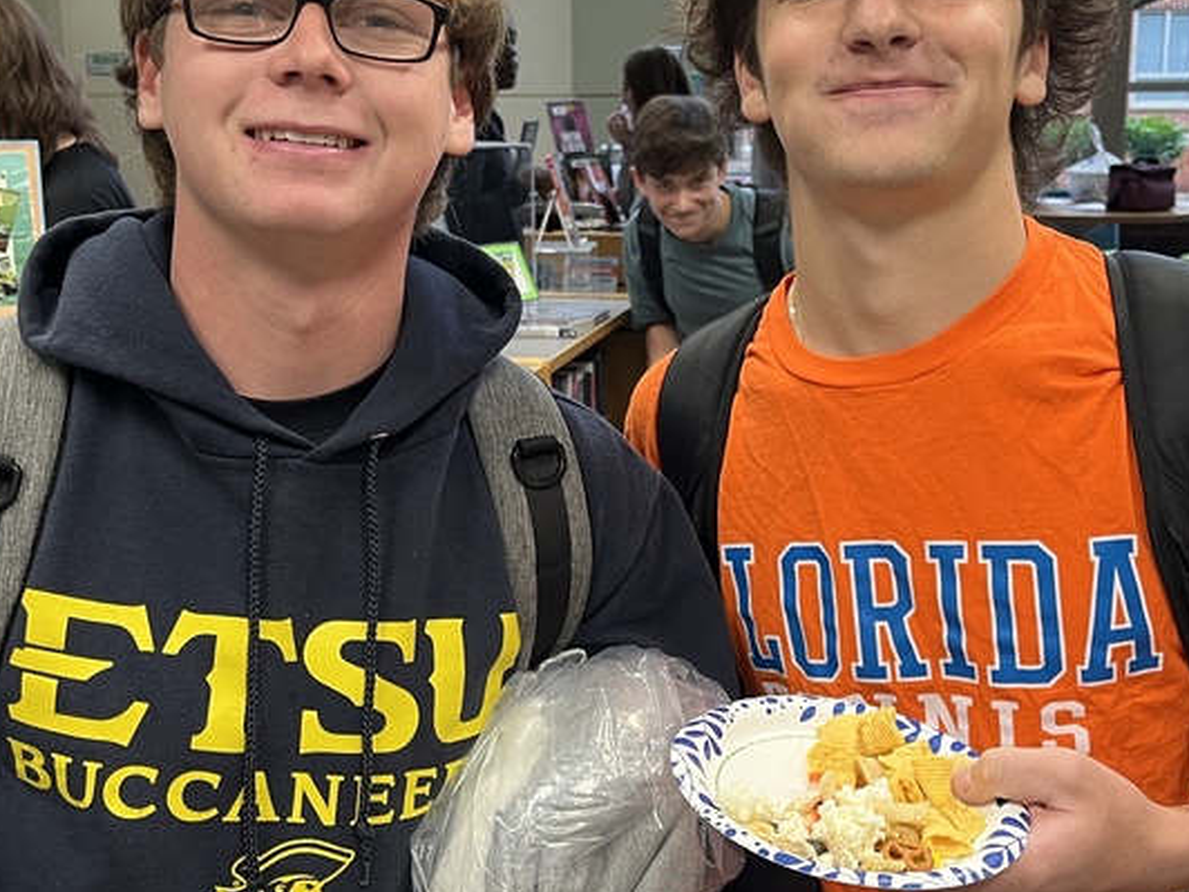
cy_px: 474
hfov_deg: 38.2
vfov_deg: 29.1
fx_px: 1717
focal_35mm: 50
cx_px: 610
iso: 125
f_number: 1.6
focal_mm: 5.1
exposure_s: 1/60
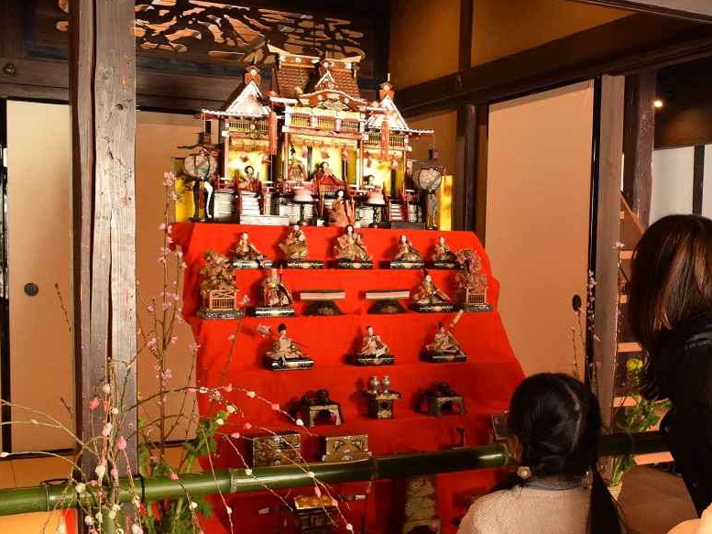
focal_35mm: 49
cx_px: 493
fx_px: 1008
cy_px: 326
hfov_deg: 38.3
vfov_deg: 29.6
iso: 3200
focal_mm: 22
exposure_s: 1/80
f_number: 9
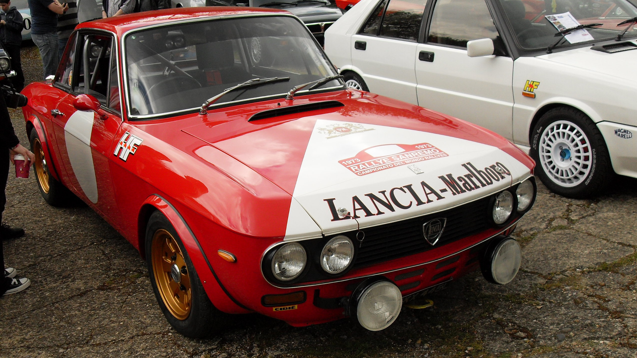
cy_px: 235
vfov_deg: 28.8
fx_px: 692
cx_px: 324
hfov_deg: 49.4
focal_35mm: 41
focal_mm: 6.3
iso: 80
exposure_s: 1/350
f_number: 2.8
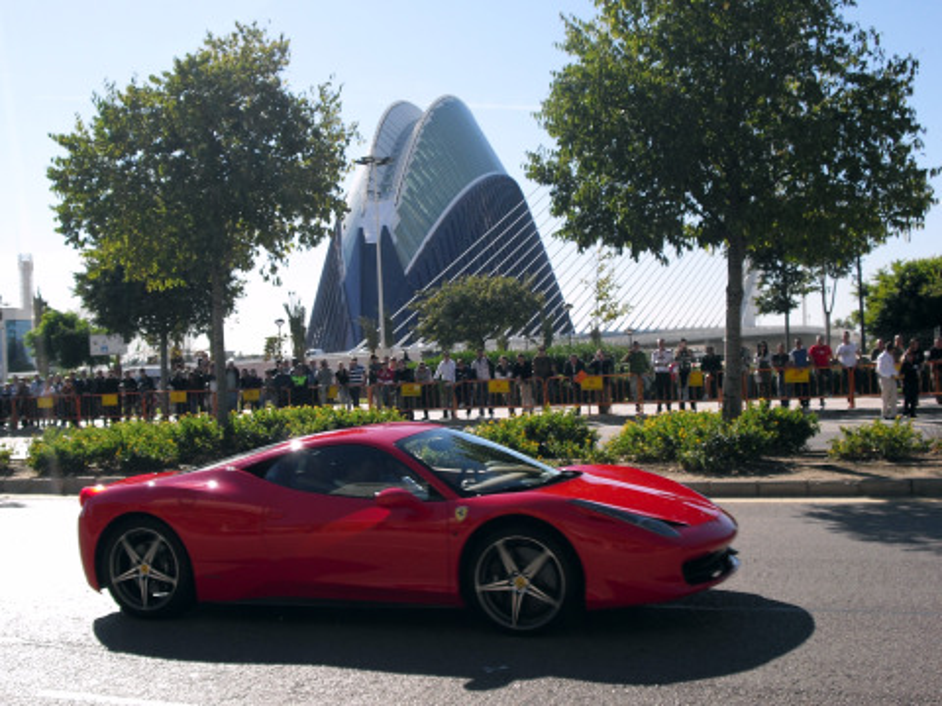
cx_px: 471
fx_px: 1197
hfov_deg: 42.9
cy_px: 353
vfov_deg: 32.9
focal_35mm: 44
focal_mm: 7.7
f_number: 3.4
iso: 64
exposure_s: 1/640
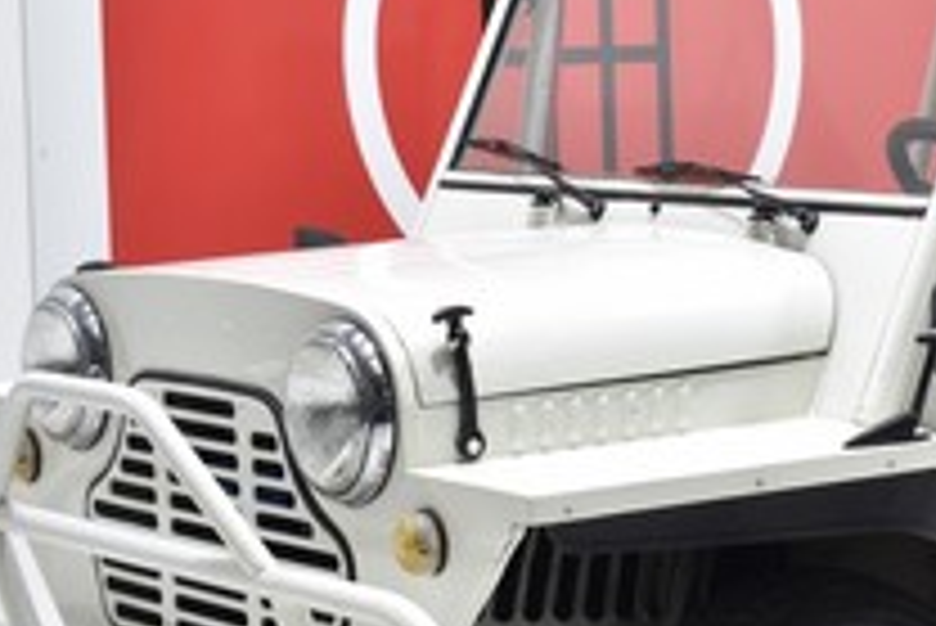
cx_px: 950
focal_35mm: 127
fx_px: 3304
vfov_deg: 10.8
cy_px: 277
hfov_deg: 15.8
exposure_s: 1/15
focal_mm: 32
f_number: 4.5
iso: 100
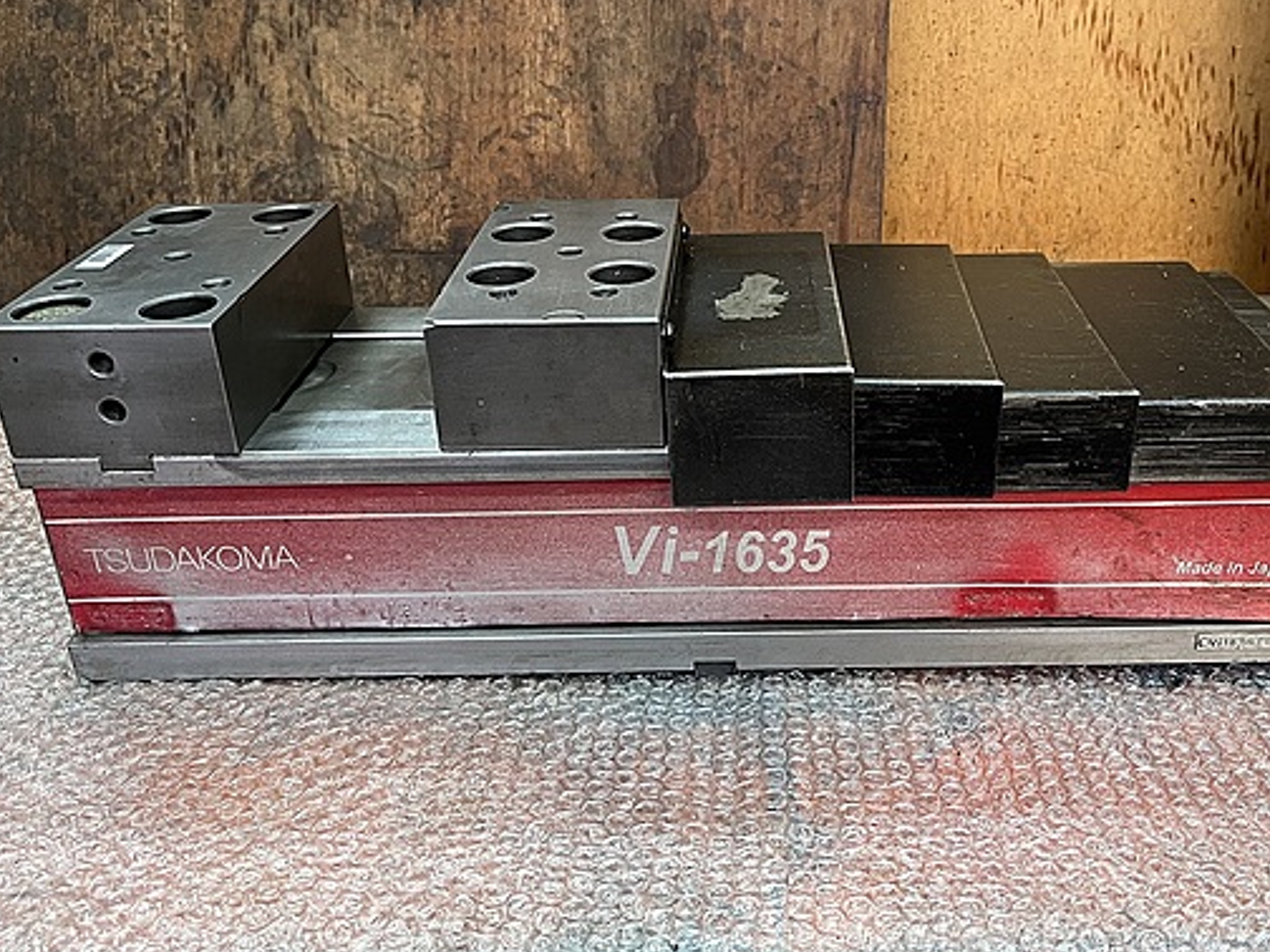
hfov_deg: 54.9
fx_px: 1211
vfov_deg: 42.7
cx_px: 771
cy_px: 380
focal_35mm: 33
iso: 160
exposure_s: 1/60
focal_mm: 5.1
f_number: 1.6
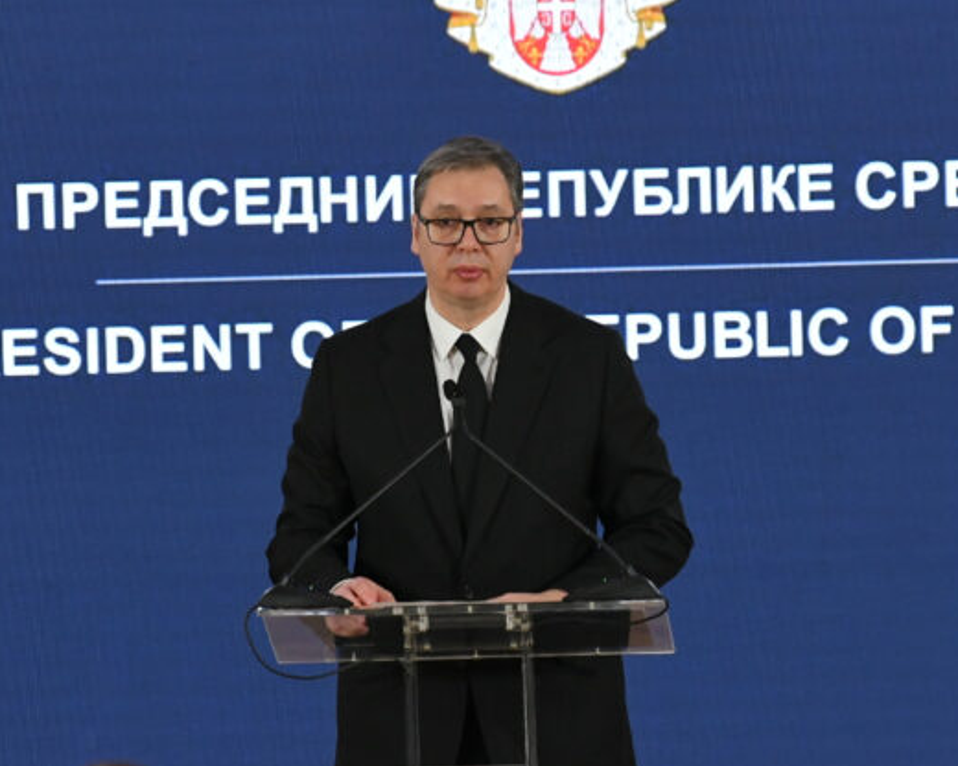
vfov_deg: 2.8
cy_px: 318
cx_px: 542
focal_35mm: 554
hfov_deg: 3.5
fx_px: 15708
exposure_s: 1/400
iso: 2500
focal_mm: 200
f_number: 4
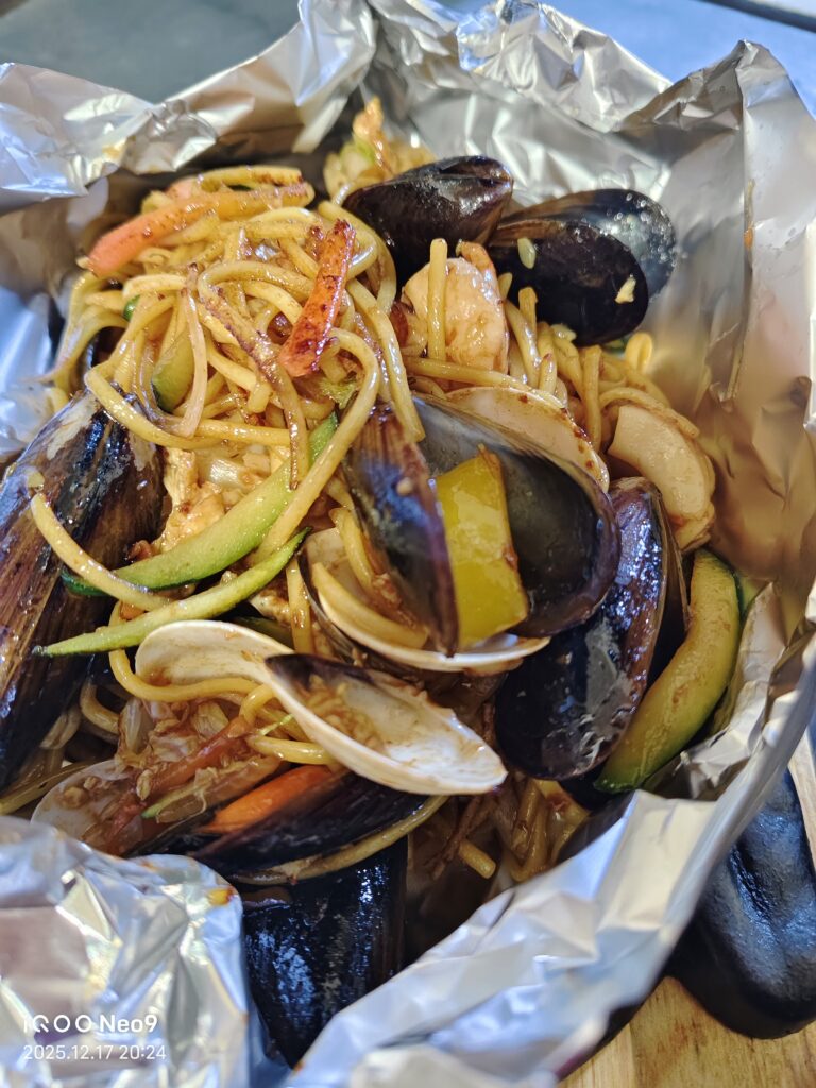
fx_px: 723
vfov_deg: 73.9
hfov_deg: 58.9
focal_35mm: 23
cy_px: 544
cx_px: 408
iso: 2150
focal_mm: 5.56
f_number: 1.88
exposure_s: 1/16.7
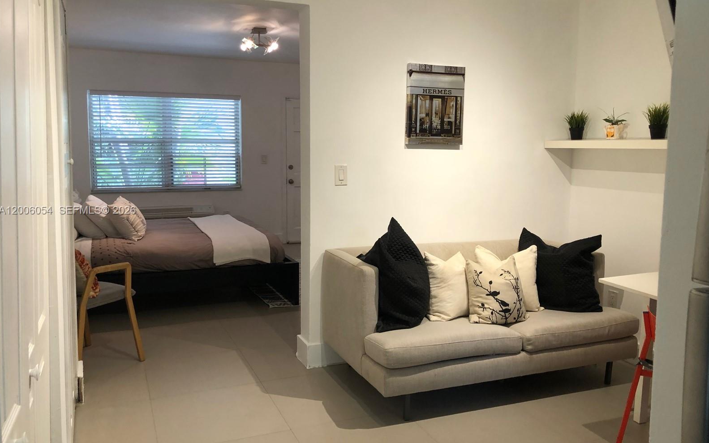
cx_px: 355
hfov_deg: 62.9
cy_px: 211
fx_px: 580
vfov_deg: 41.8
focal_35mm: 30
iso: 40
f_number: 1.8
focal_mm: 4
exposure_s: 1/20
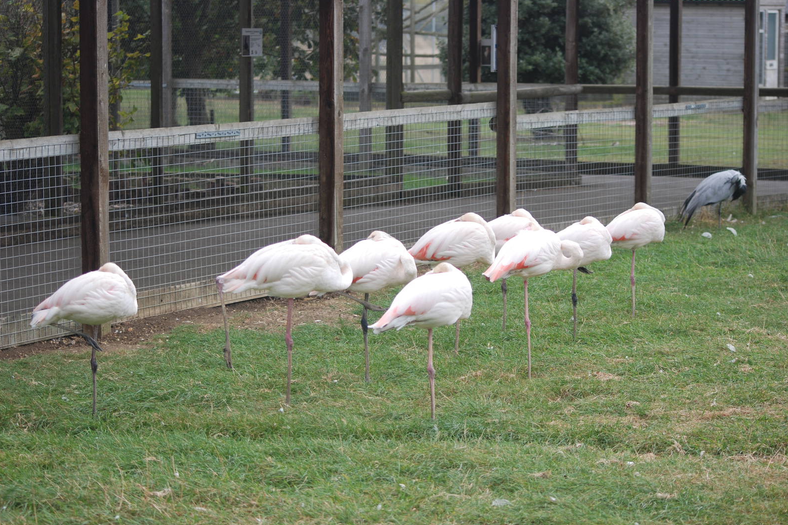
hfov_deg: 19.3
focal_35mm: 106
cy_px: 260
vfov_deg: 12.9
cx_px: 391
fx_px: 2320
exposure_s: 1/320
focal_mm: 70
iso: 200
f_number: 4.5
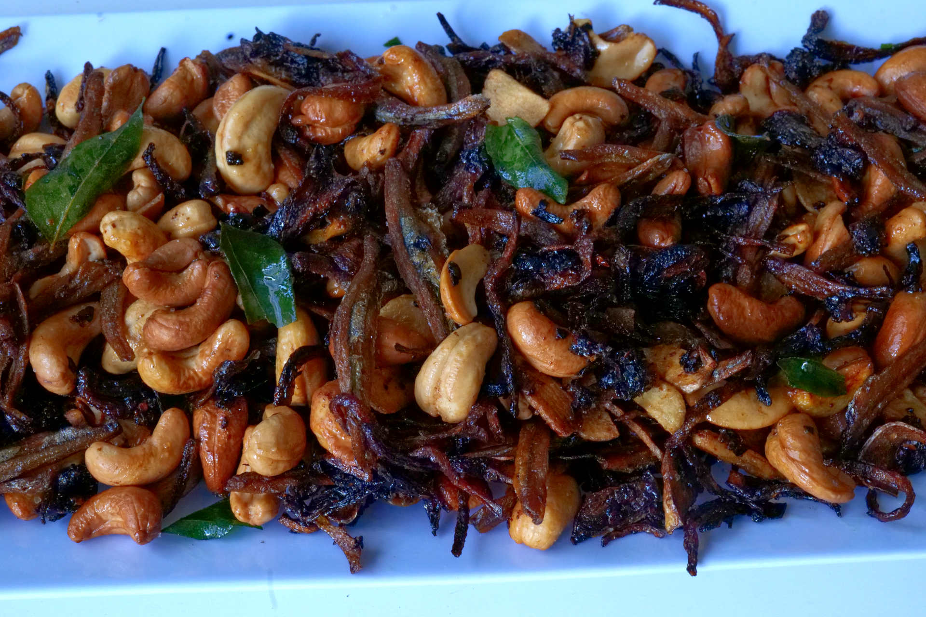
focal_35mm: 60
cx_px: 463
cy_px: 308
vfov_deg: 22.6
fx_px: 1543
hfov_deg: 33.4
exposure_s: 1/40
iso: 6400
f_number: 20
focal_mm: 60
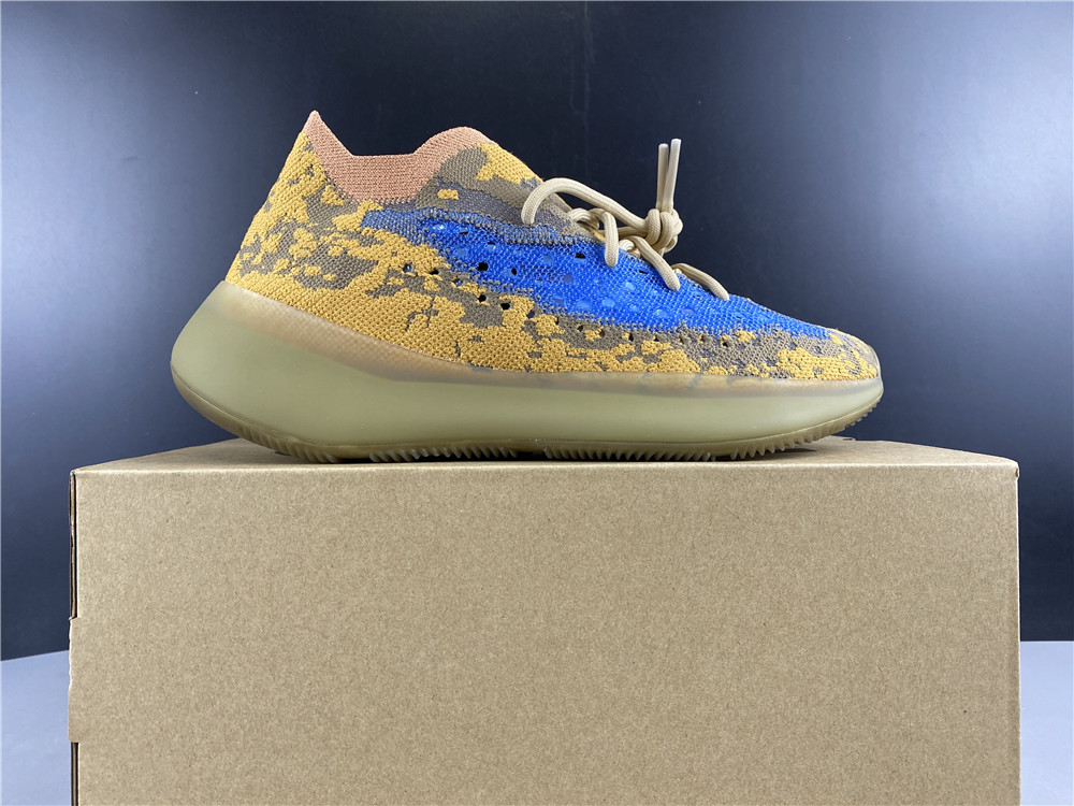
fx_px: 807
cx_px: 537
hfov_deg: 67.3
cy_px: 403
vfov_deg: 53.1
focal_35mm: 26
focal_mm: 4.25
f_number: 1.8
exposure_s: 1/100
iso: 100
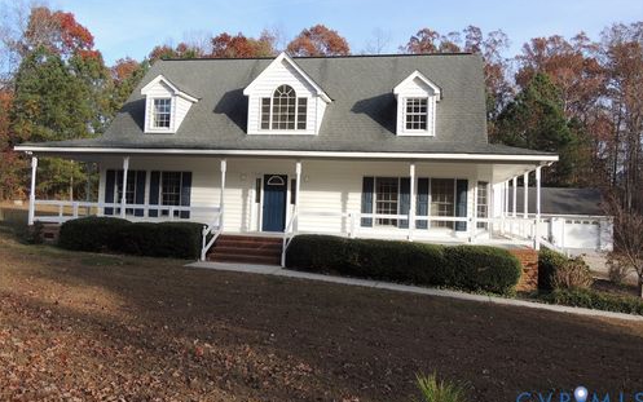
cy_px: 176
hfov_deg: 59.6
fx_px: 561
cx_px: 322
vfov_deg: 39.4
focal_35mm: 32
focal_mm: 5.3
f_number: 3.1
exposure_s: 1/500
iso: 100
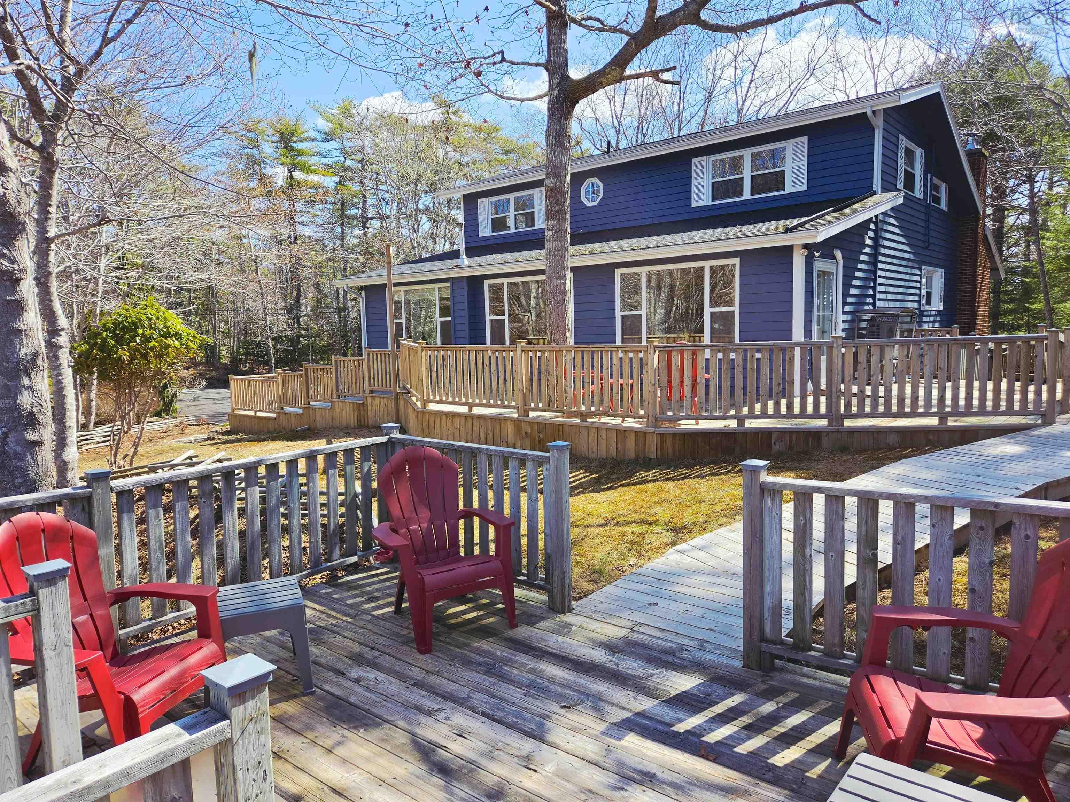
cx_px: 535
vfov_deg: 58.9
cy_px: 401
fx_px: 711
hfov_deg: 73.9
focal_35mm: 23
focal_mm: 5.4
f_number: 1.8
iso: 80
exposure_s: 1/3026
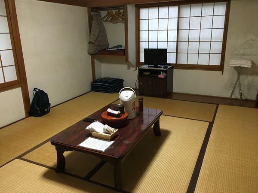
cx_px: 129
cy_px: 96
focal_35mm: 29
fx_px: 216
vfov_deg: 48.2
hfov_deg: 61.7
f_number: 2.2
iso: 200
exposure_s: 1/33
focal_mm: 4.15
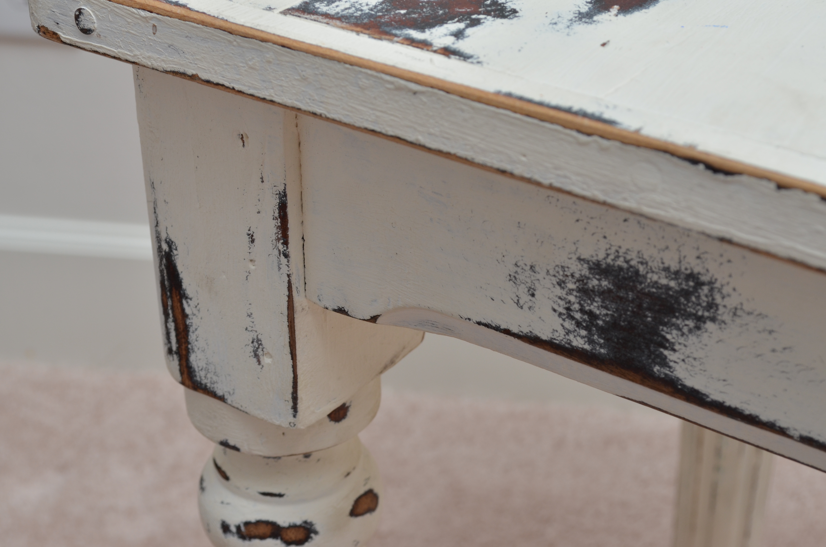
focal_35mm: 72
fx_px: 1649
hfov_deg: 28.1
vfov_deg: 18.8
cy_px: 274
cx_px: 413
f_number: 9.5
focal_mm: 48
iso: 250
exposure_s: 1/180
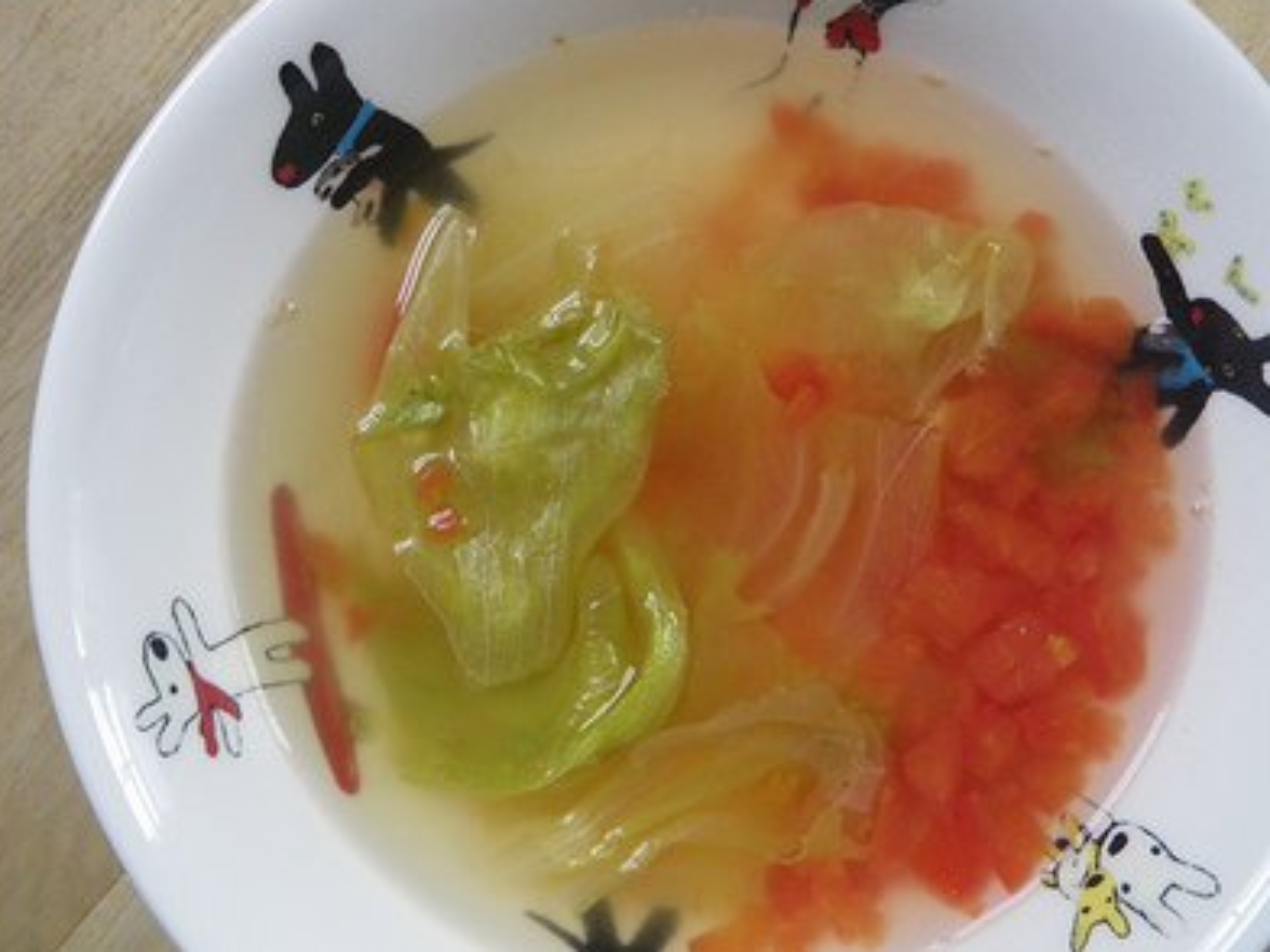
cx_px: 625
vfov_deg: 28.0
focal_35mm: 52
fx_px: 1908
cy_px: 473
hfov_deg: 36.8
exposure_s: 1/60
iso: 400
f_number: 4.4
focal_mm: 9.1
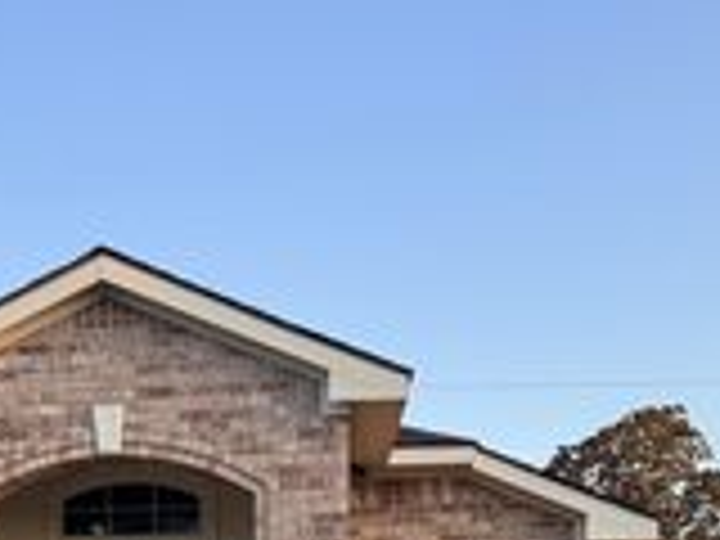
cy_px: 803
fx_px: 1560
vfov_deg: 17.7
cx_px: 158
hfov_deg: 25.6
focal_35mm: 75
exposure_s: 1/723
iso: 80
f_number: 1.78
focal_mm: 6.76
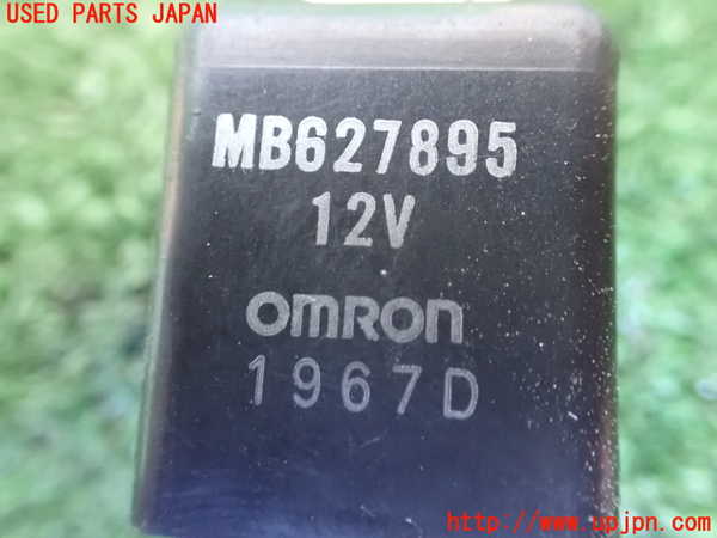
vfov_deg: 46.8
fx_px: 621
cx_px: 358
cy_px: 269
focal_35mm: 30
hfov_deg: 60.0
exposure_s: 1/20
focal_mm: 5.4
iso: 1600
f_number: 2.3
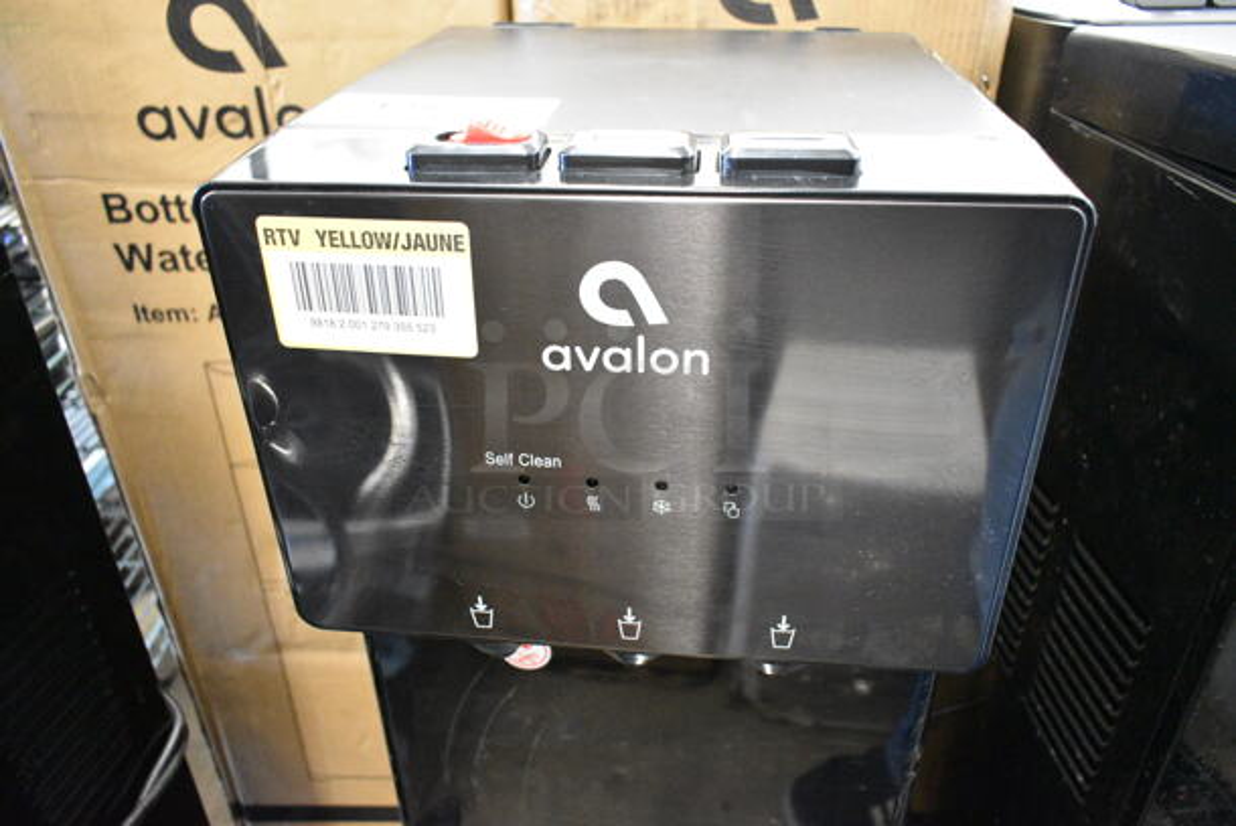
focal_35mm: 27
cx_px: 618
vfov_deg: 48.0
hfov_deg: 67.3
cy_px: 413
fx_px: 928
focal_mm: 18
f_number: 4
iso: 6400
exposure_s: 1/60
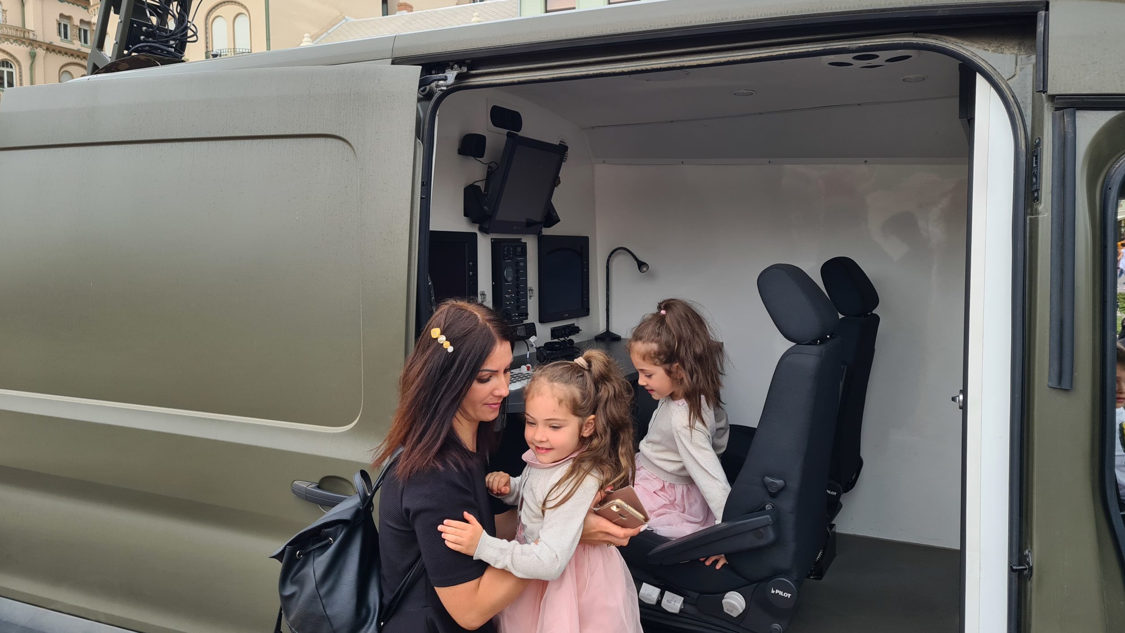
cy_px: 290
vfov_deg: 40.2
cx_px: 560
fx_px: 865
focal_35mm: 29
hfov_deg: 66.1
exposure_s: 1/503
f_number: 1.8
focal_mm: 5.4
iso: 50
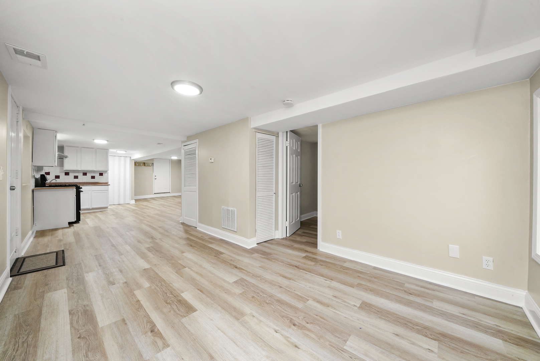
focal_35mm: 13
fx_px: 195
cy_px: 180
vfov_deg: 85.5
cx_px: 270
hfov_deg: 108.3
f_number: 11
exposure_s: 1/10
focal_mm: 13
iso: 2000
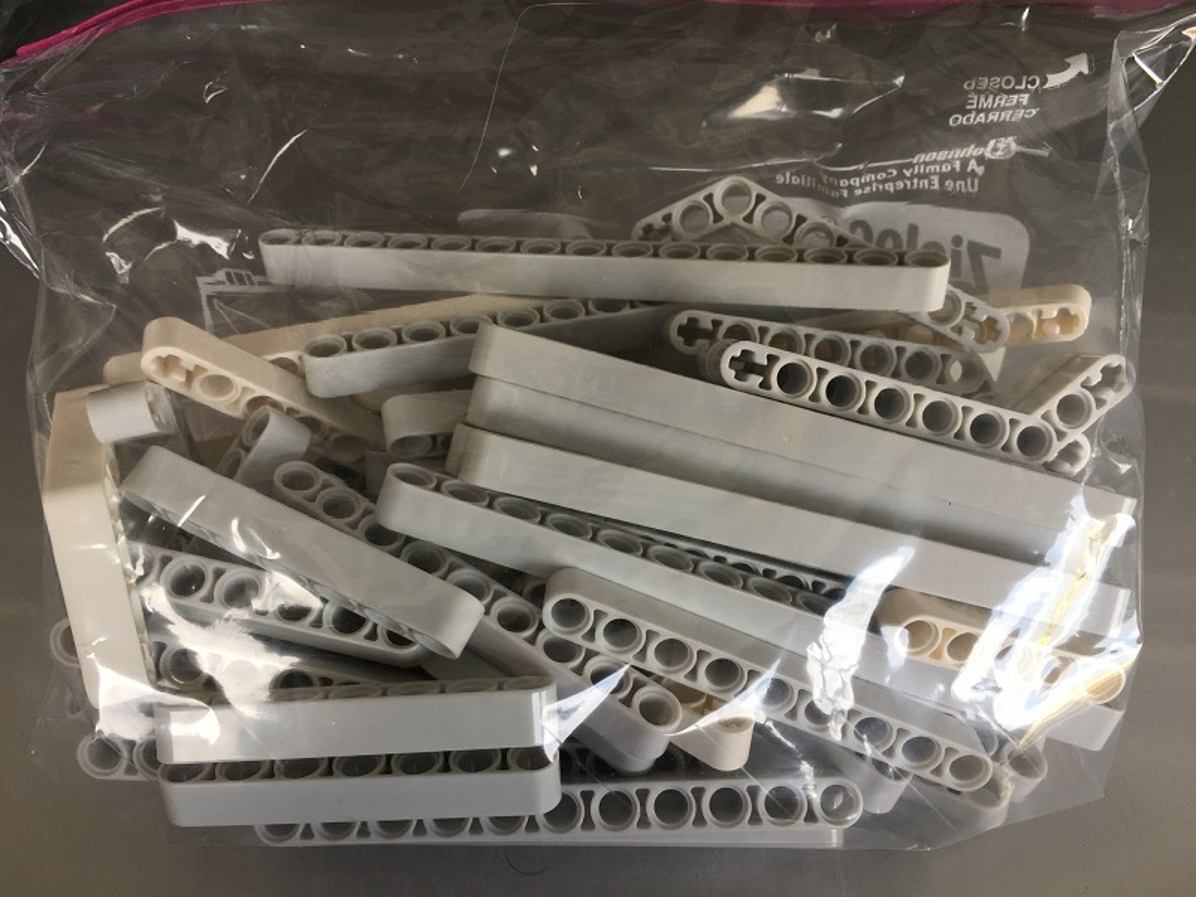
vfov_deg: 48.2
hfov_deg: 61.7
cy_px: 448
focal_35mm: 29
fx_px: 1002
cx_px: 598
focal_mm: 4.15
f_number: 2.2
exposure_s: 1/60
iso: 25
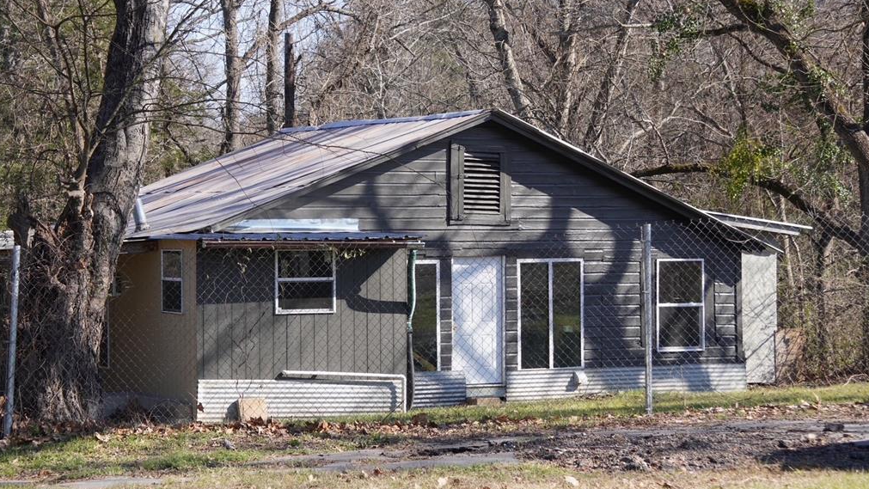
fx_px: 2017
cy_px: 272
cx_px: 436
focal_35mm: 88
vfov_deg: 13.8
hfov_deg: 24.3
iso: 100
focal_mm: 55
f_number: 5.6
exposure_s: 1/250
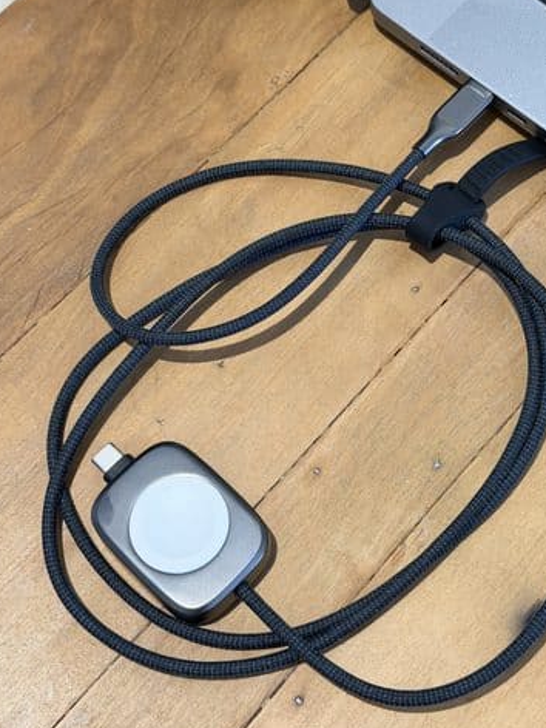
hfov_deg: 24.0
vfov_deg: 31.6
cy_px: 321
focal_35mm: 61
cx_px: 336
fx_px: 1283
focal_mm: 6.76
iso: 200
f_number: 1.78
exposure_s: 1/40
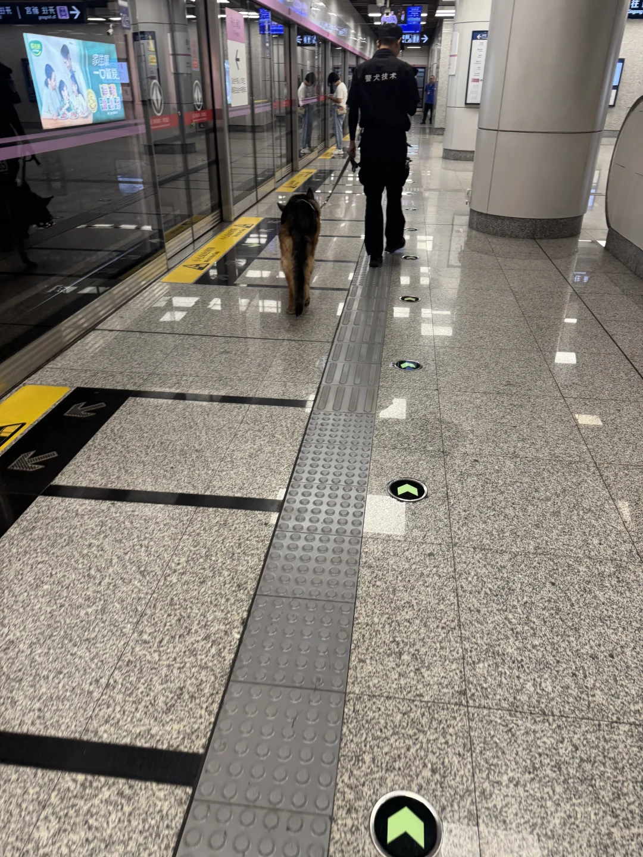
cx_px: 322
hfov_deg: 56.8
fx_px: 594
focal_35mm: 24
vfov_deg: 71.6
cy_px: 428
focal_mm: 6.76
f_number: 1.78
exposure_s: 1/100
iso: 200
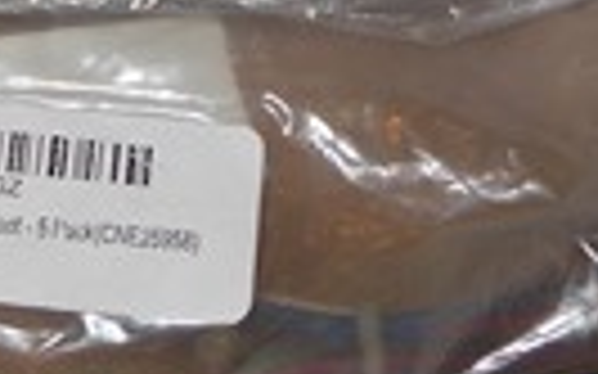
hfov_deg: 15.2
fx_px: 2216
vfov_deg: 9.5
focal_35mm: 136
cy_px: -23
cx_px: 40
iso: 125
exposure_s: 1/30
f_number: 7.2
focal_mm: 6.8
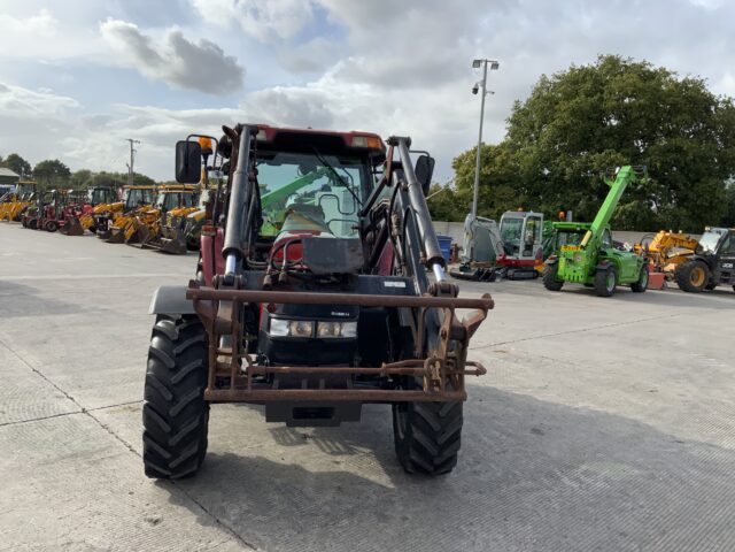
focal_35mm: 29
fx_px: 616
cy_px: 276
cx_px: 368
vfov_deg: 48.2
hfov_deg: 61.7
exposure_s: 1/1577
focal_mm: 3
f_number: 1.8
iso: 16
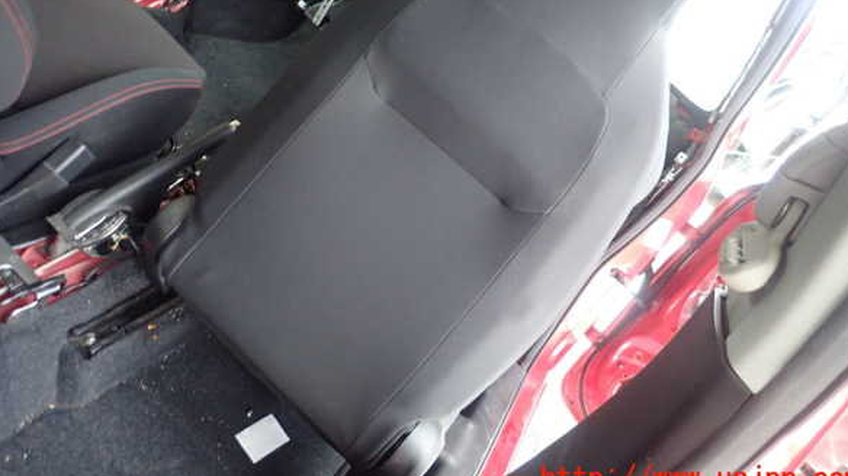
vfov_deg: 41.1
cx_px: 433
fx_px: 629
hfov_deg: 67.9
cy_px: 171
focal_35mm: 28
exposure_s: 1/30
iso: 640
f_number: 2
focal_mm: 4.5
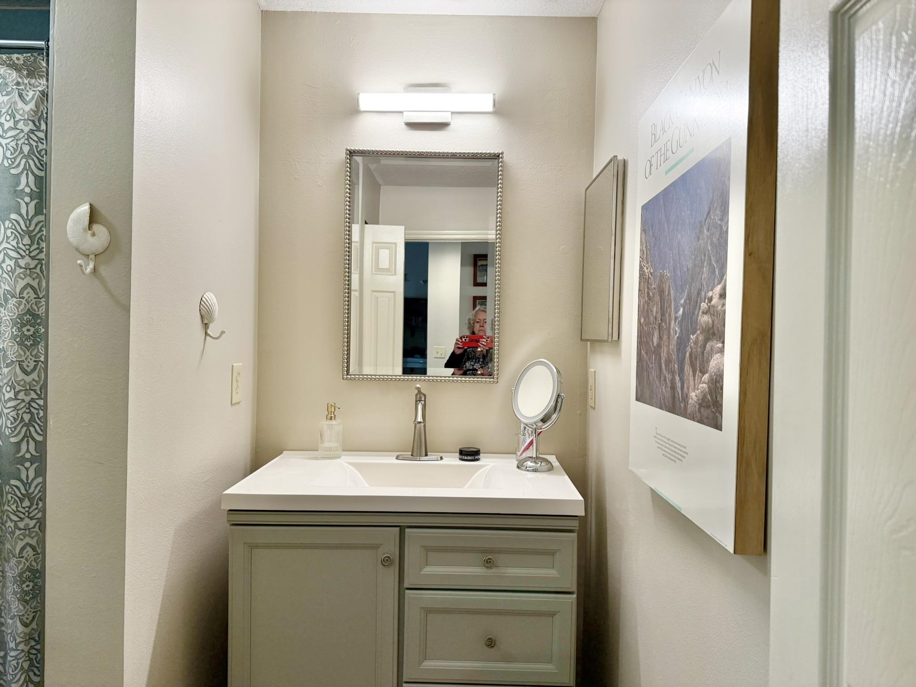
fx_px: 635
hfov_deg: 71.6
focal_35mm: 24
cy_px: 344
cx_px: 458
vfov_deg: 56.8
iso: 200
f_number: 1.78
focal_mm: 6.76
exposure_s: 1/120
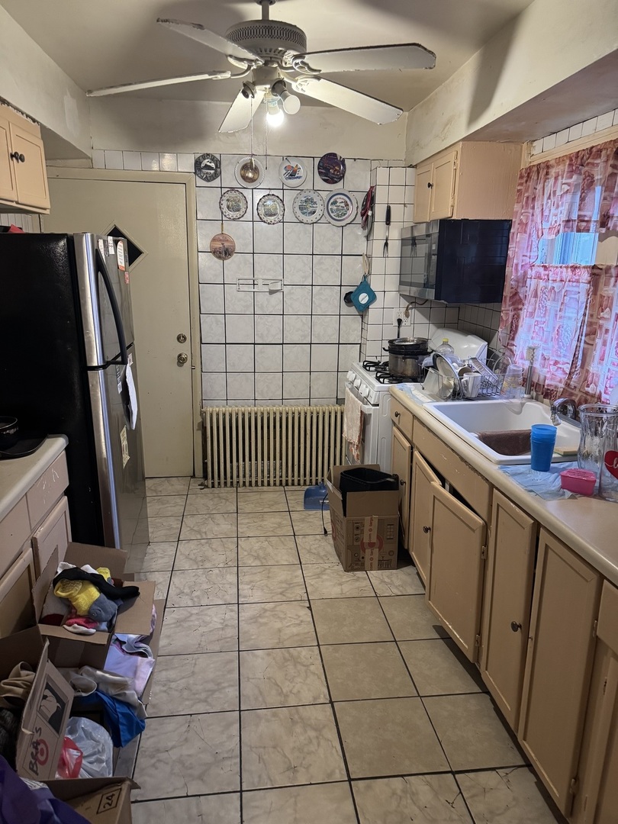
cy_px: 412
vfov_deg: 71.6
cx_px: 309
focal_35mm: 24
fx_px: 571
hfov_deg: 56.8
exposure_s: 1/60
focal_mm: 6.76
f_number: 1.78
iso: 500
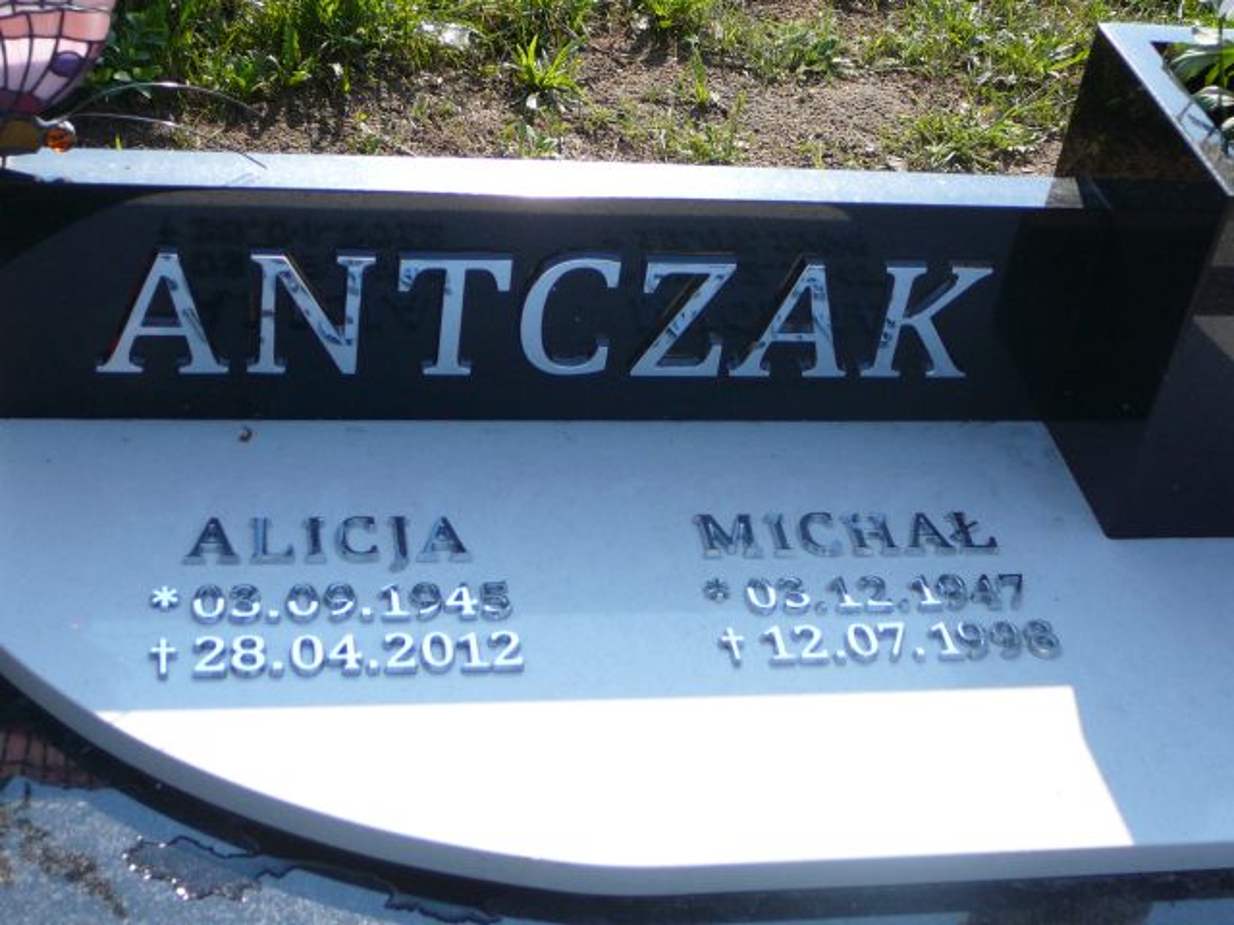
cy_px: 462
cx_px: 617
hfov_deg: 34.9
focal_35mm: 55
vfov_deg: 26.6
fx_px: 1961
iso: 80
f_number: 3.5
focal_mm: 8.2
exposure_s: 1/400
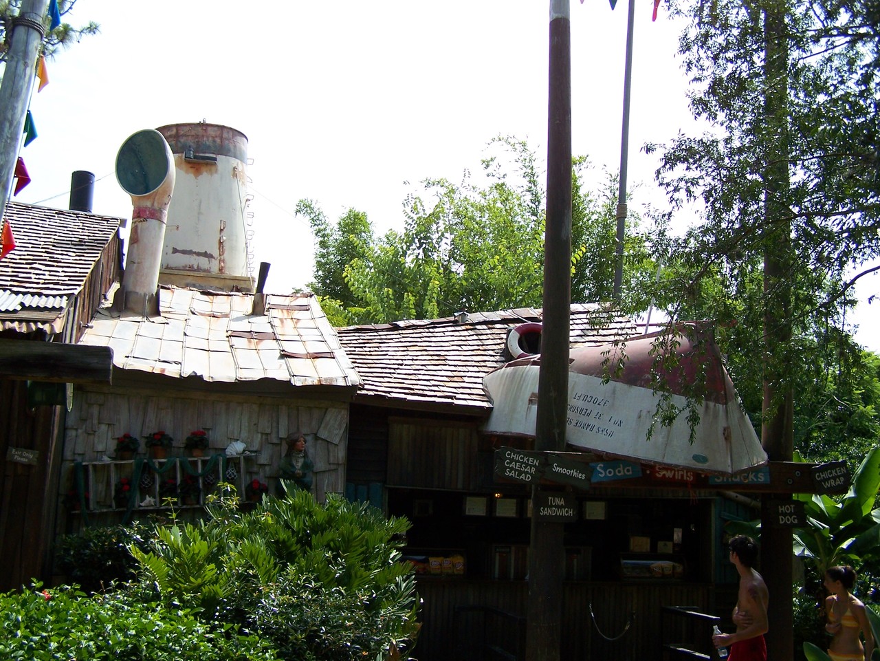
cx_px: 440
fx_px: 966
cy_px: 330
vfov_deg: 37.7
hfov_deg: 49.0
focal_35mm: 38
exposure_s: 1/1000
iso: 80
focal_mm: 6.3
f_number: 2.8
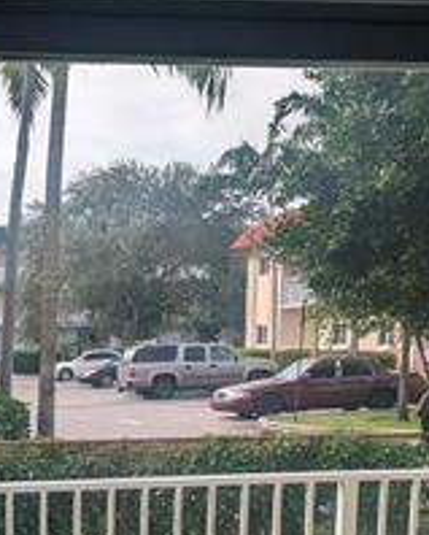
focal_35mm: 71
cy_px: 584
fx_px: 1124
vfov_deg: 24.9
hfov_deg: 20.9
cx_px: 9
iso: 22
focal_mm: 6.9
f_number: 1.68
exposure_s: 1/447
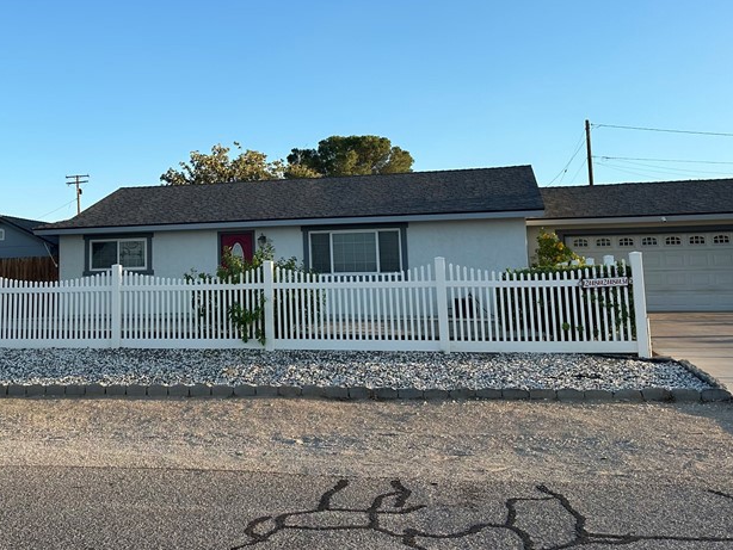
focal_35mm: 40
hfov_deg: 45.4
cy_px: 189
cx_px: 199
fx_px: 847
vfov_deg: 35.7
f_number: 1.78
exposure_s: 1/1812
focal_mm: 6.86
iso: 80
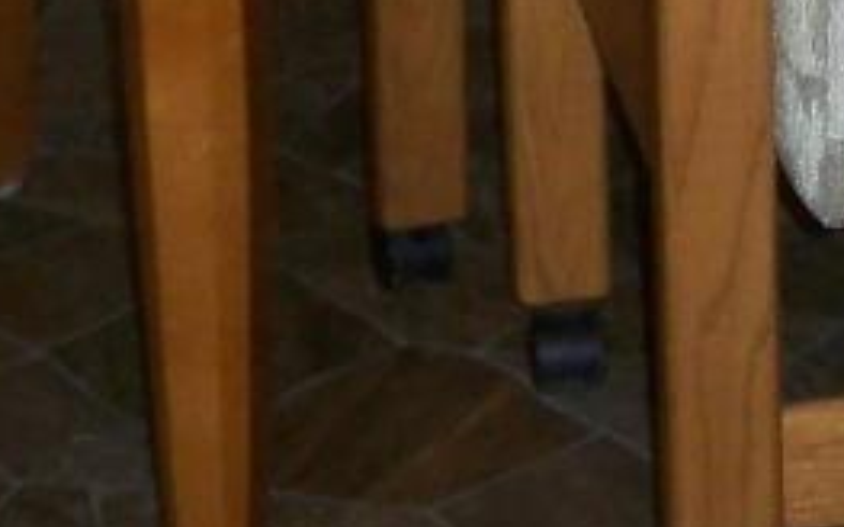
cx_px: 1255
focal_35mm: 203
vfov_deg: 5.9
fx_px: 4666
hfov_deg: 10.0
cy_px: -1112
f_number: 3.1
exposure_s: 1/30
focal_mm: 6.3
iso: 200
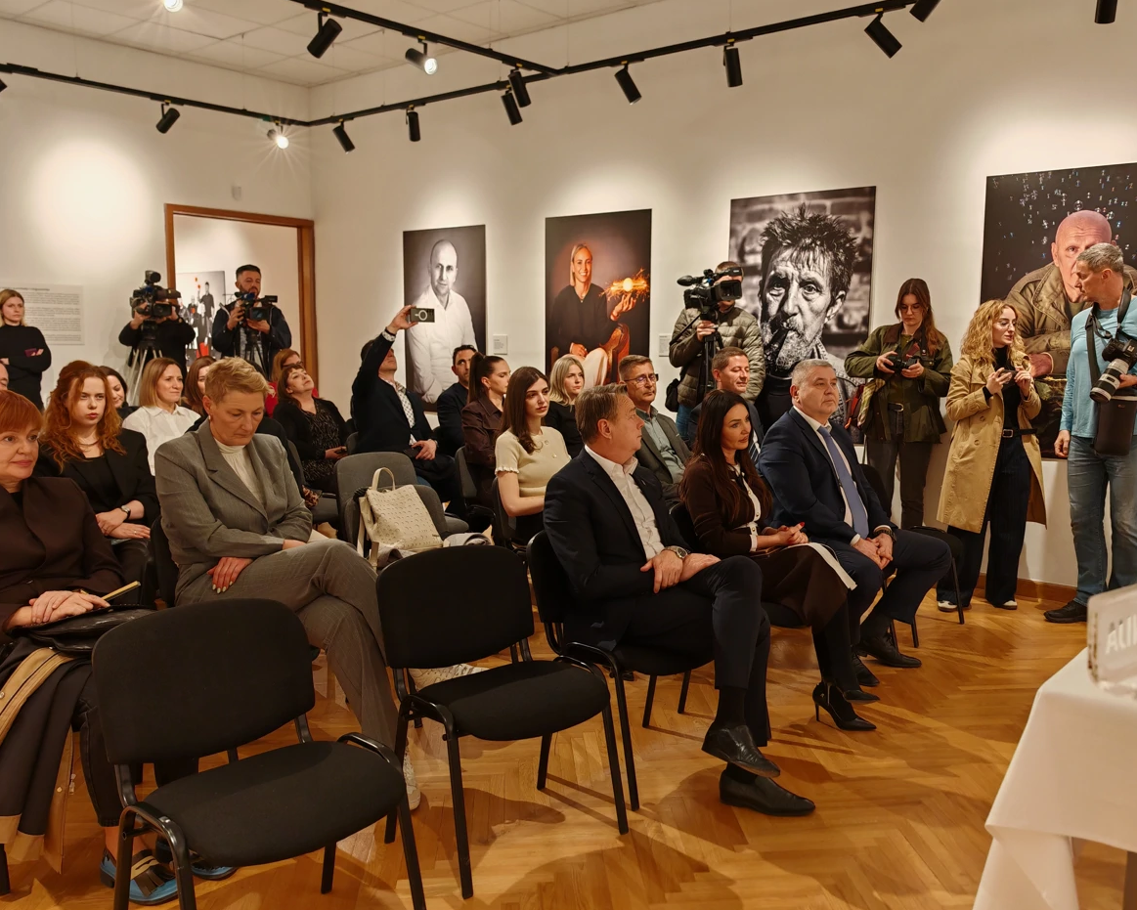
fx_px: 976
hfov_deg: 60.3
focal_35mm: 29
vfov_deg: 50.0
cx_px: 617
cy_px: 467
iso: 200
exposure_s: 1/210
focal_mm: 6.83
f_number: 2
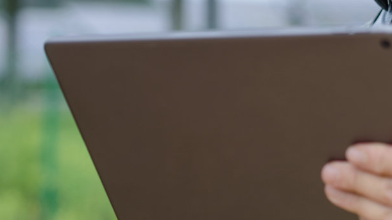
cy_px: -100
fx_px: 1569
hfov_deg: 14.2
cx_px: 249
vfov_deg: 7.9
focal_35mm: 151
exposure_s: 1/640
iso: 100
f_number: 2.8
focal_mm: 55
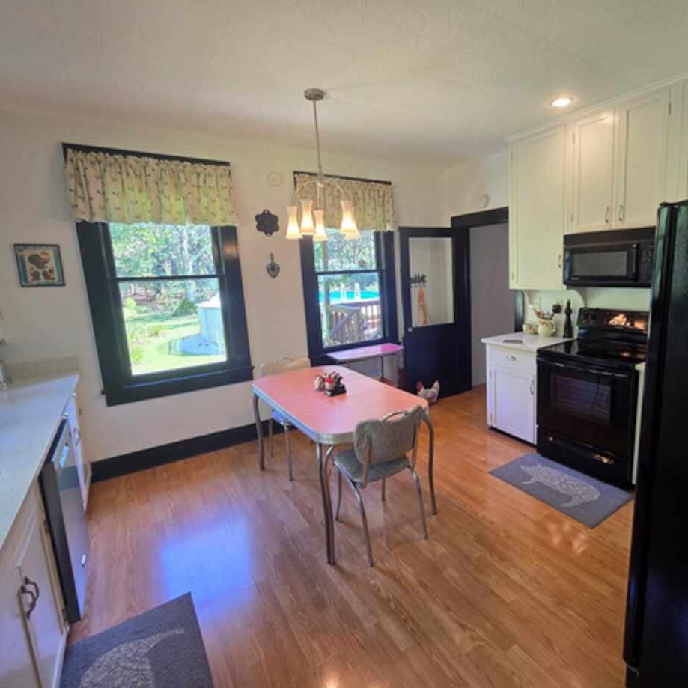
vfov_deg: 87.4
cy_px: 331
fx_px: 360
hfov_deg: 86.4
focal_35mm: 16
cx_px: 412
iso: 100
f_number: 2.2
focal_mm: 2.2
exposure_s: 1/60
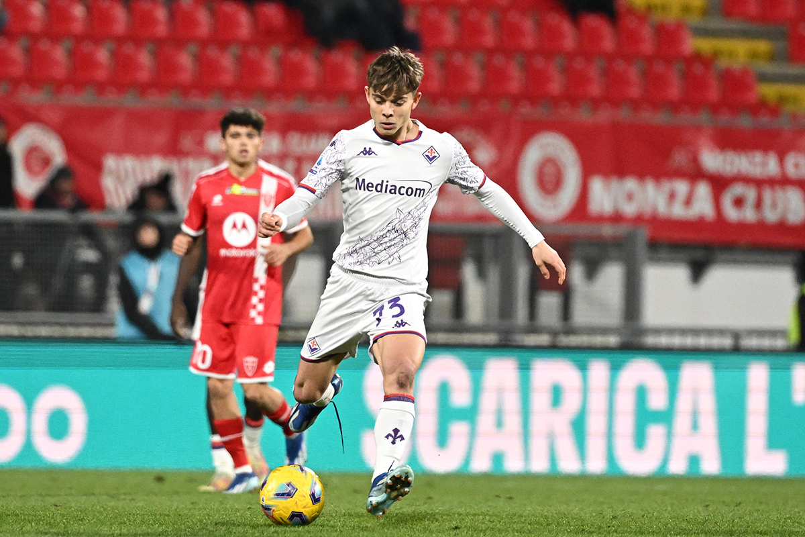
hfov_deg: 4.4
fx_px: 10397
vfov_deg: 3.0
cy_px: 268
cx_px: 402
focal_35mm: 465
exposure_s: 1/1600
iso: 5000
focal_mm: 310
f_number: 4
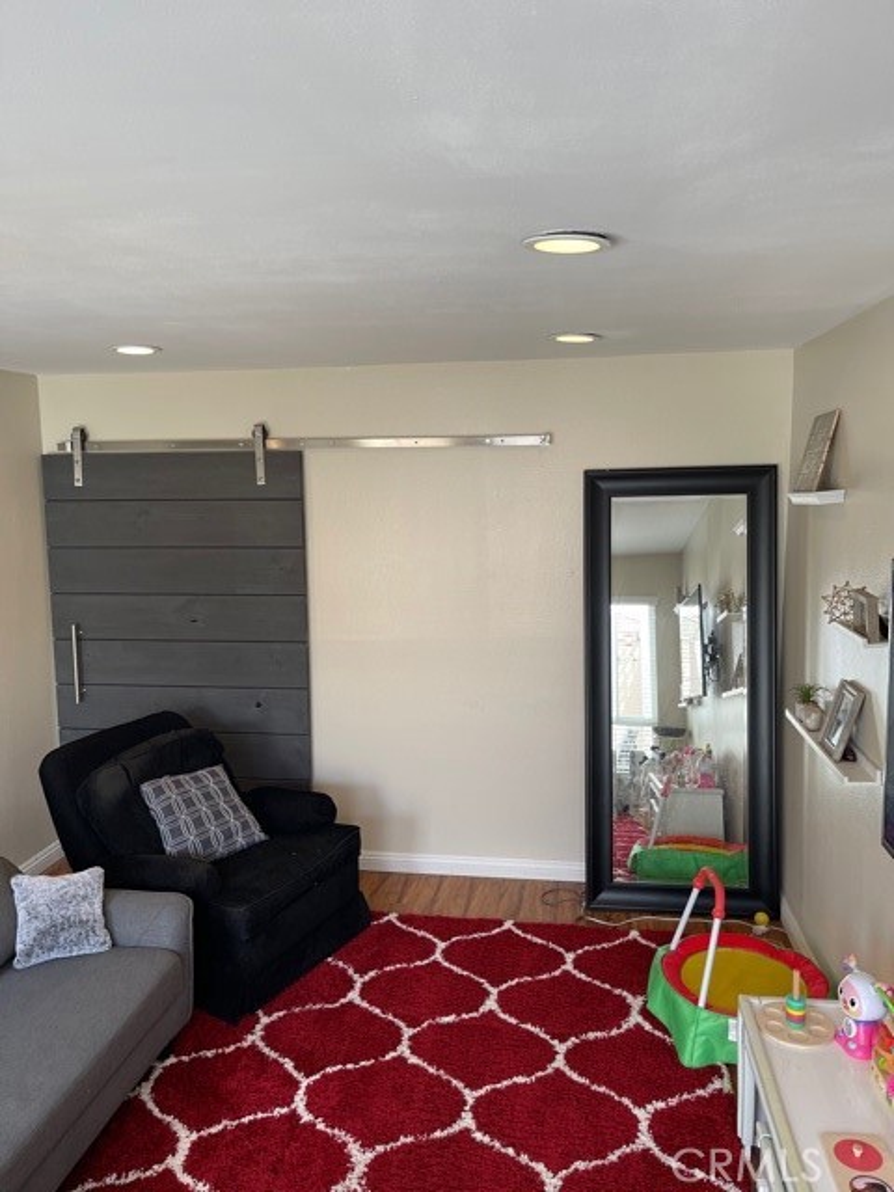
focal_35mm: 26
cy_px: 596
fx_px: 895
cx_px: 447
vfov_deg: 67.3
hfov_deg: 53.1
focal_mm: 5.1
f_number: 1.6
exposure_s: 1/60
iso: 80
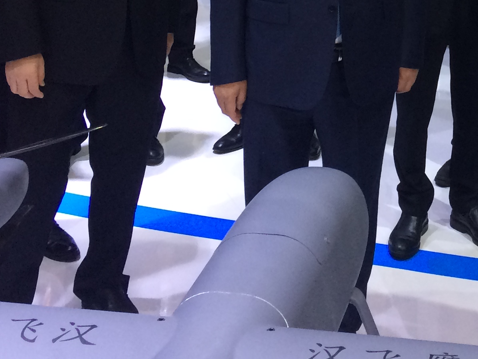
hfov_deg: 23.9
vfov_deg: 17.6
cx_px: 454
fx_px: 1091
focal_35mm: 79
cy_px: -100
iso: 50
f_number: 2.2
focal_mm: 4.15
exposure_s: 1/33
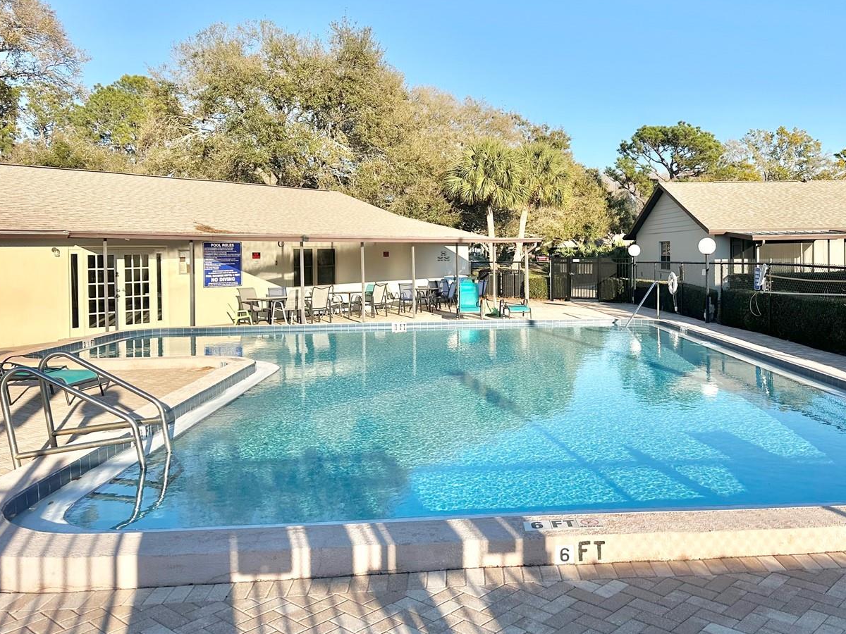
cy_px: 258
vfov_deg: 44.0
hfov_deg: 56.3
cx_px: 520
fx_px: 782
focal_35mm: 32
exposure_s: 1/3717
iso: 80
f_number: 1.78
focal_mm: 6.86
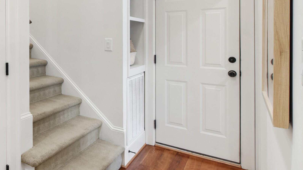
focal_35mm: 29
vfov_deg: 38.8
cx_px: 54
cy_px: 36
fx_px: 233
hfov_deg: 60.0
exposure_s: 1.3
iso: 100
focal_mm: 10
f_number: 8
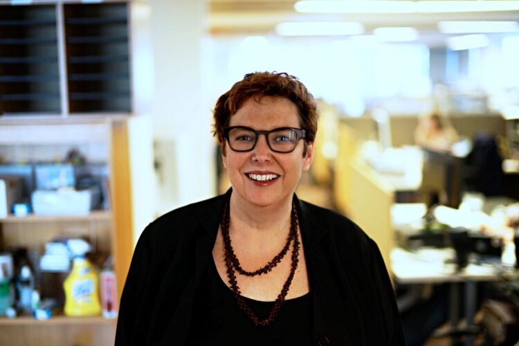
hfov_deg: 39.6
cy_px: 173
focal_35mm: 50
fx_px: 721
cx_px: 260
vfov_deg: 27.0
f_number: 1.4
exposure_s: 1/60
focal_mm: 50
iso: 250
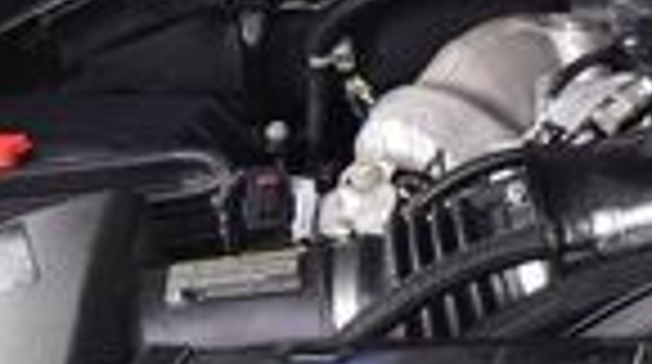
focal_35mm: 167
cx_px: 1003
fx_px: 2882
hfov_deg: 12.2
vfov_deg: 7.2
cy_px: 110
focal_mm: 24
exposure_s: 1/15
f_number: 6.3
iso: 1600
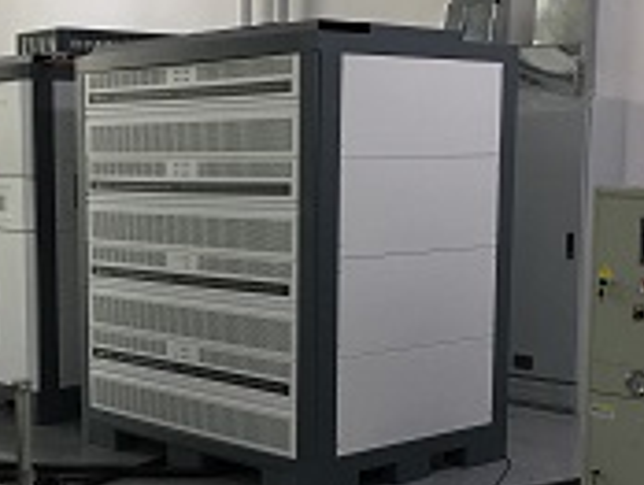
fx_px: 1248
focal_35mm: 67
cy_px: 333
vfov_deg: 21.9
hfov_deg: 28.5
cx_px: 154
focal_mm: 4.15
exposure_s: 1/17
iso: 64
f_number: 2.2
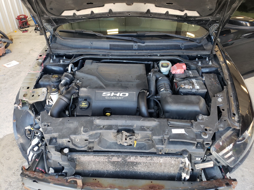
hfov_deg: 67.3
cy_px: 95
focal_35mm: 26
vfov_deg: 53.1
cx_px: 127
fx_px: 191
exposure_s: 1/120
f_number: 1.5
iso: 86
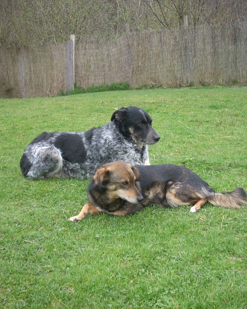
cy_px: 154
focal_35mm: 49
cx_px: 113
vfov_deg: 38.0
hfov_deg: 30.8
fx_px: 447
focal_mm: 6.2
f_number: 2.8
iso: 64
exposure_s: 1/162
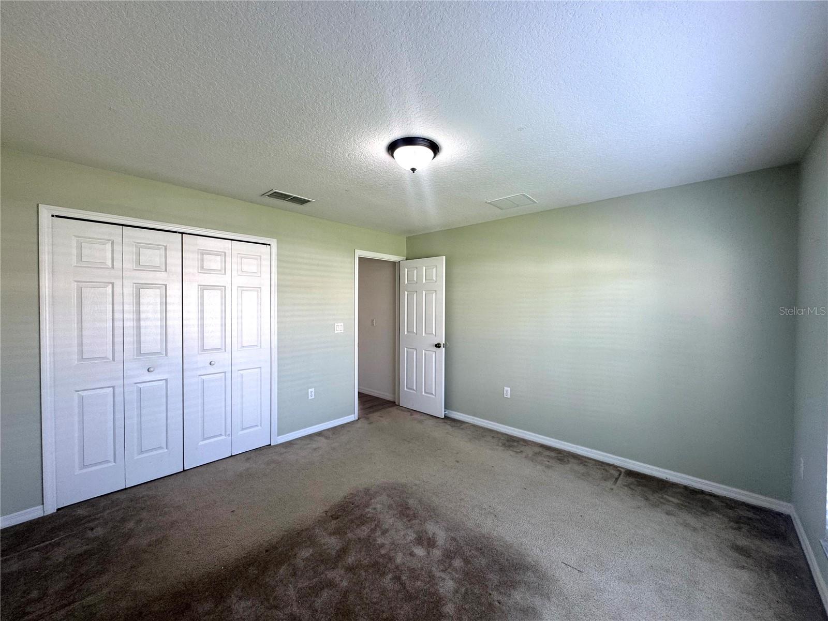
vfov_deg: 85.7
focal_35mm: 14
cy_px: 310
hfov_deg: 102.1
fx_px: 335
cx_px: 414
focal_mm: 2.22
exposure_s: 1/120
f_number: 2.2
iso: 125
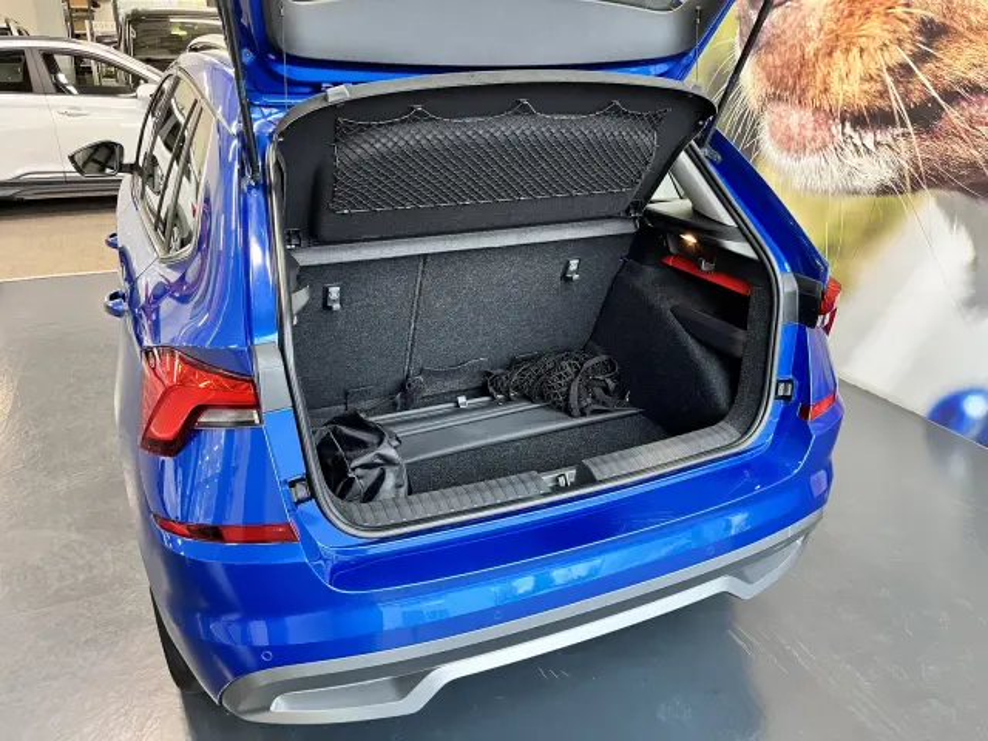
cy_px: 370
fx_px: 742
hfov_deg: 67.3
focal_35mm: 26
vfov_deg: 53.1
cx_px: 494
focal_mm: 5.1
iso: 250
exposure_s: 1/60
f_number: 1.6
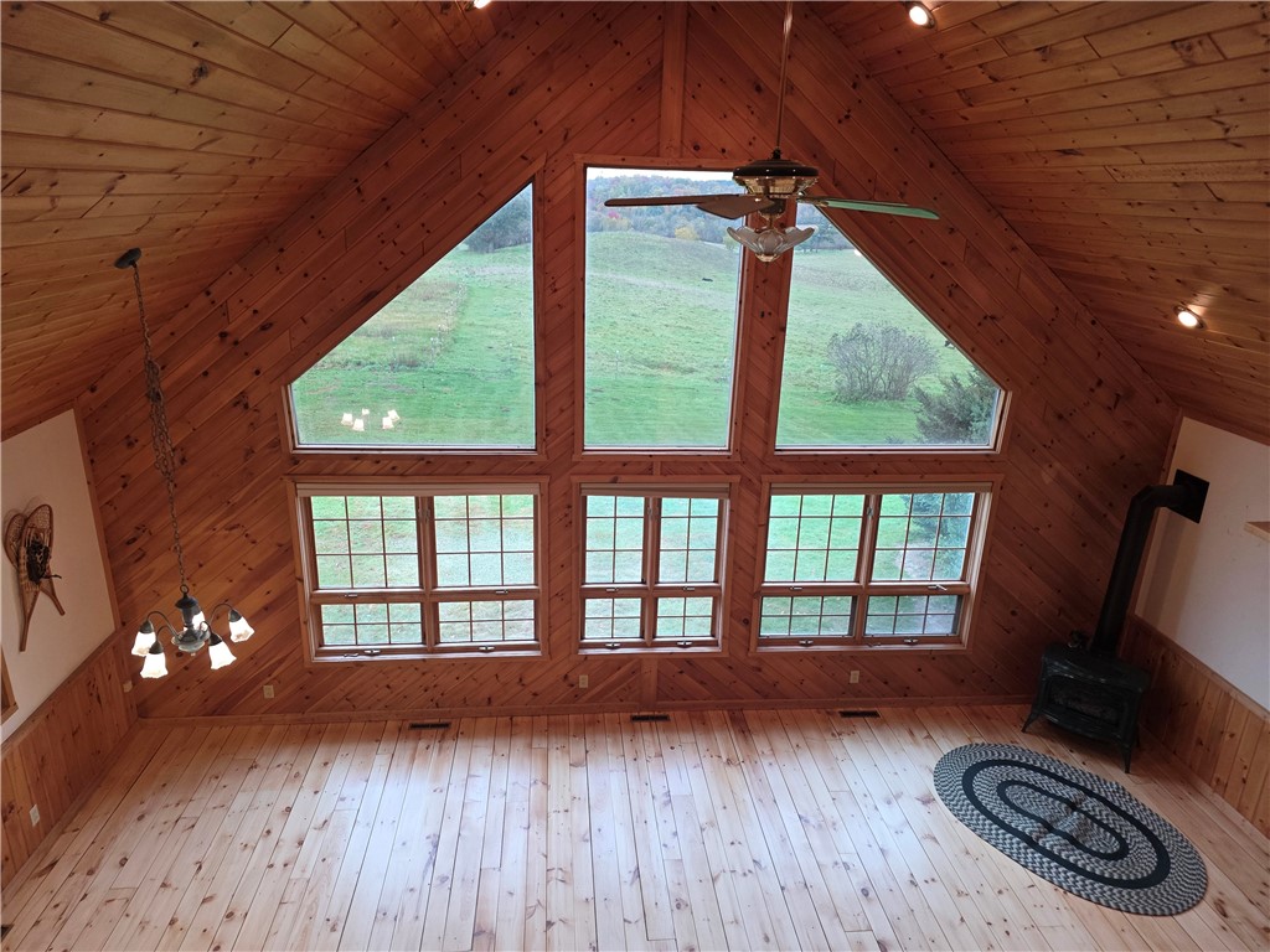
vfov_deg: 58.9
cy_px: 476
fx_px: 844
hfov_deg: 73.9
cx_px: 635
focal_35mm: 23
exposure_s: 1/120
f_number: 1.7
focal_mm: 6.3
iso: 160
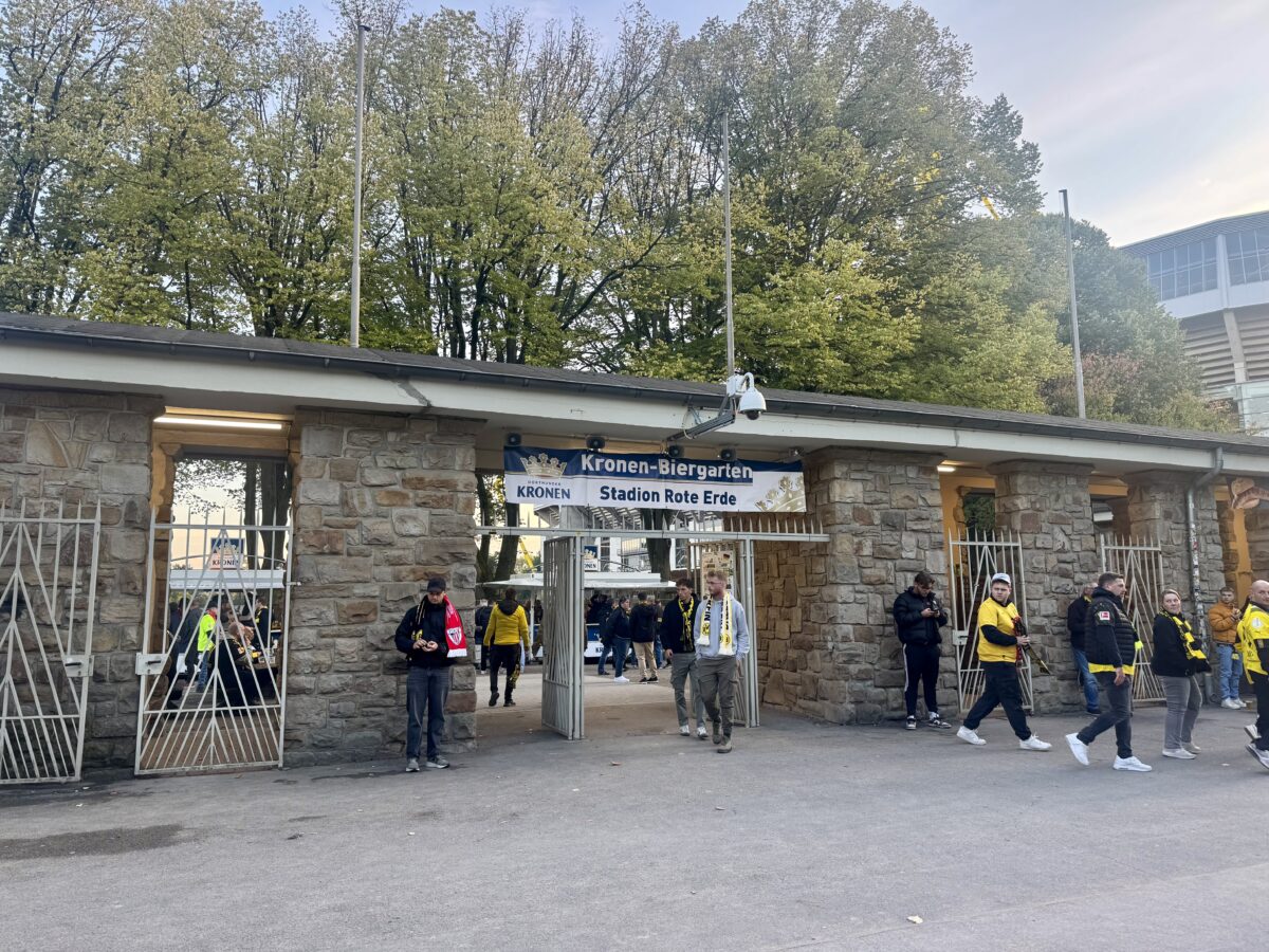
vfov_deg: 56.8
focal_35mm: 24
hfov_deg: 71.6
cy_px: 476
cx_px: 634
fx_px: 880
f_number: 1.78
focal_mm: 6.76
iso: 64
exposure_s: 1/197
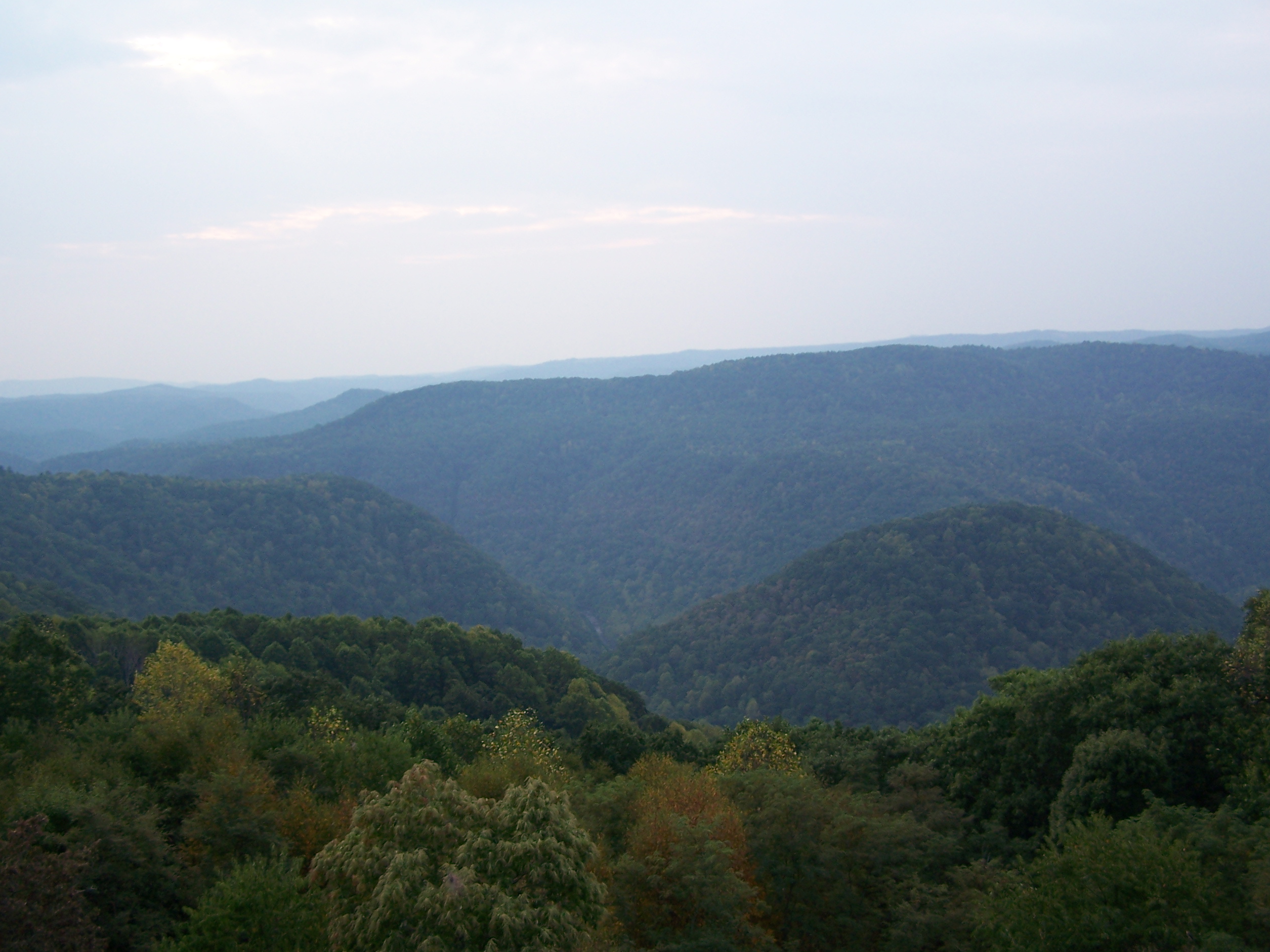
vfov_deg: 36.8
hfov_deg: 47.9
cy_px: 480
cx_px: 625
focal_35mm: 39
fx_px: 1431
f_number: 2.8
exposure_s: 1/250
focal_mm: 6.3
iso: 80
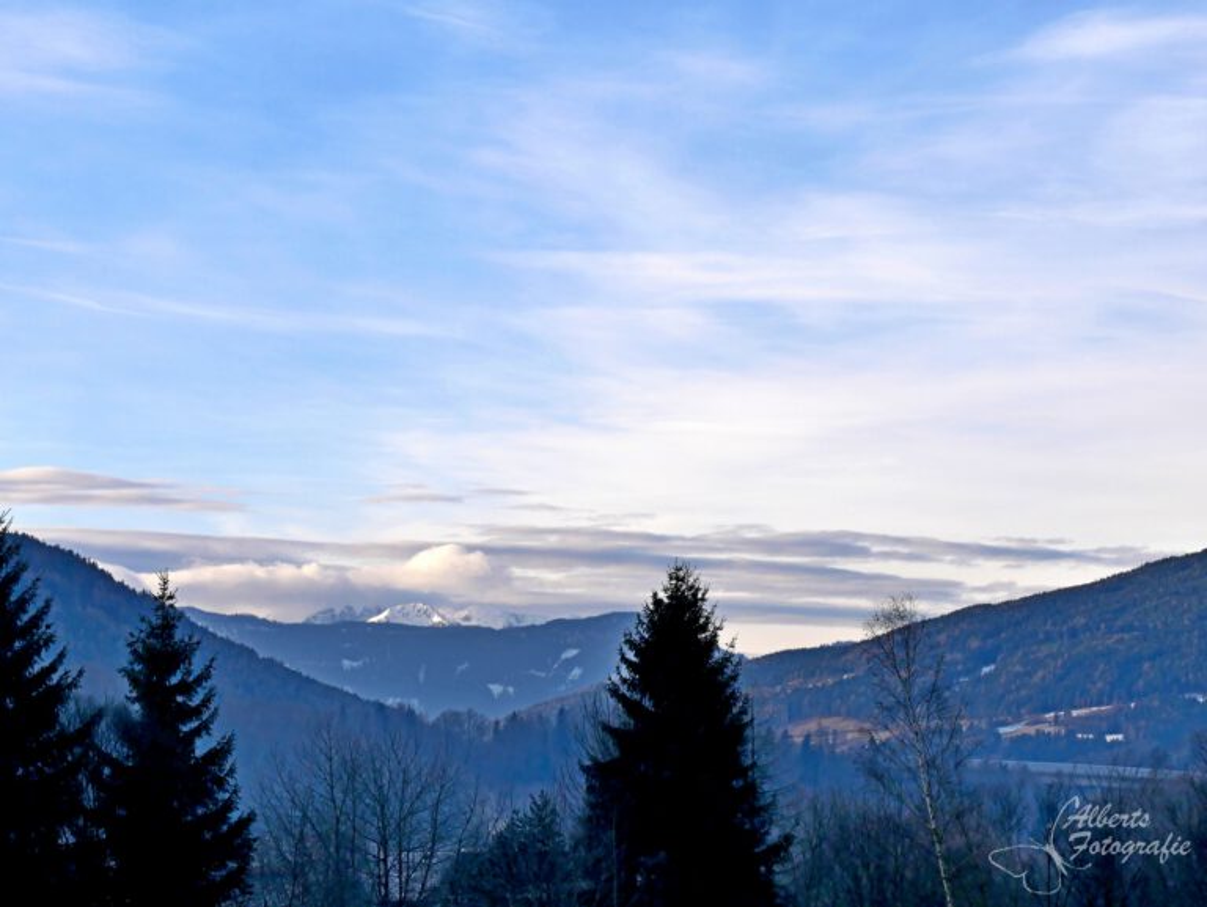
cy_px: 454
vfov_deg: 13.5
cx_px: 604
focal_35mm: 110
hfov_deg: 17.9
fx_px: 3838
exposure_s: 1/500
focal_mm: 55
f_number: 8
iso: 200
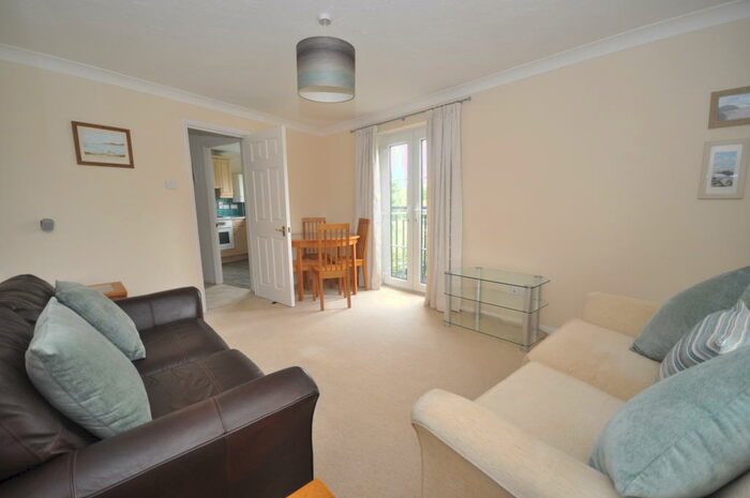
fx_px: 312
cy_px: 249
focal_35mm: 15
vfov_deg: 77.2
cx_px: 375
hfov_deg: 100.5
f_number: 4.5
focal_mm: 10
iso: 400
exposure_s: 1/80
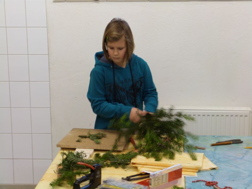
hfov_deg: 23.8
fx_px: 597
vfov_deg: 18.0
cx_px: 126
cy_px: 94
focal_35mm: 82
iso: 100
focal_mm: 14.8
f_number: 5
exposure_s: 1/4
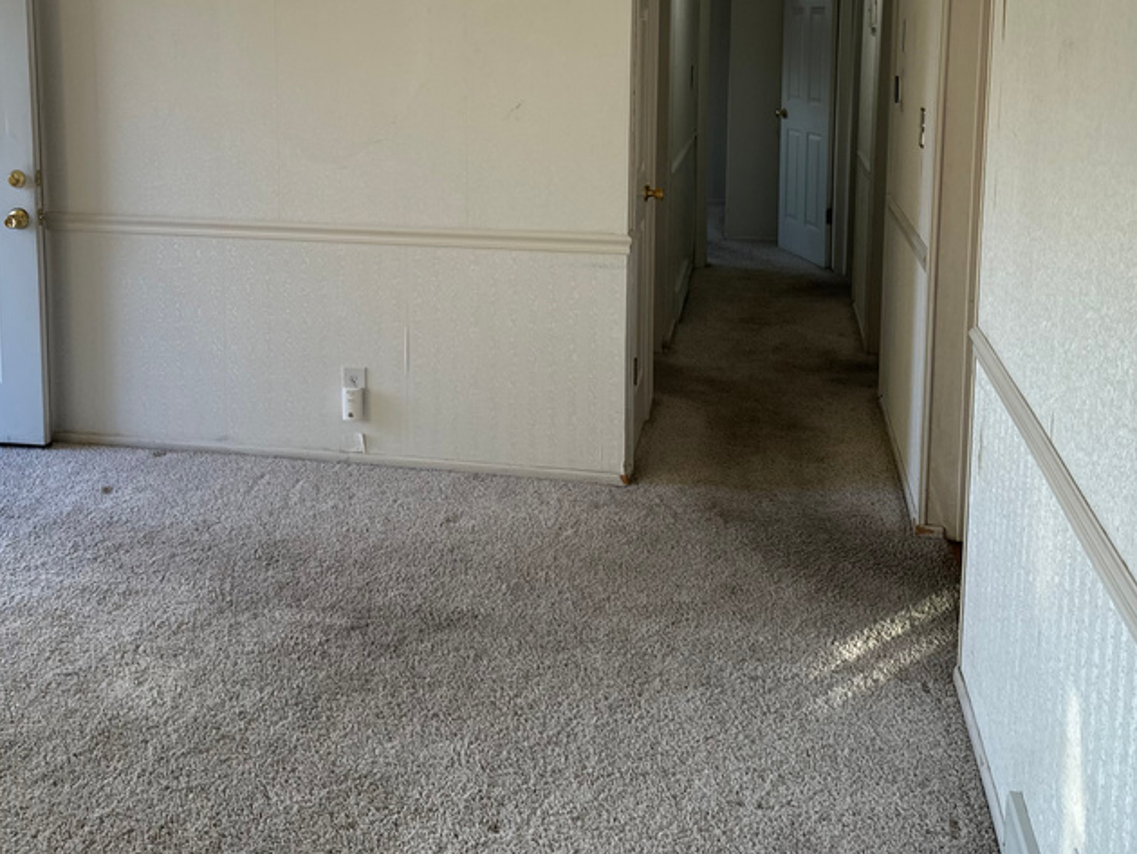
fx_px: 1281
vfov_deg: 35.8
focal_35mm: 39
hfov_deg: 47.6
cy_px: 184
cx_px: 458
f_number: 1.78
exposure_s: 1/120
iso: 80
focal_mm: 6.86
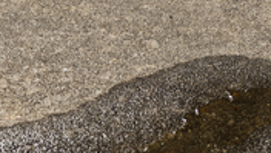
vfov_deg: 6.4
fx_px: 1358
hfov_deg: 11.3
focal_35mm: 189
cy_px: 134
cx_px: 242
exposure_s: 1/125
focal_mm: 31
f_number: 5.6
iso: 100
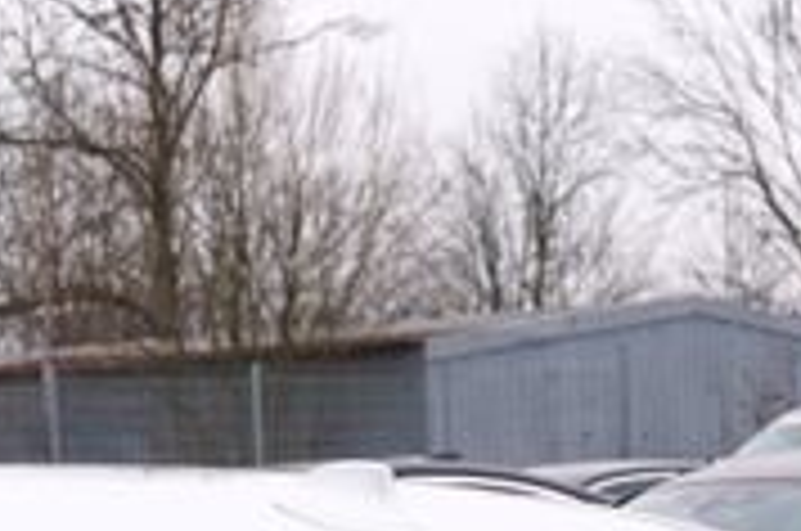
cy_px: 1177
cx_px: 432
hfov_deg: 11.9
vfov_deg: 7.5
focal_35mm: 173
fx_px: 3842
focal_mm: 30
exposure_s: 1/80
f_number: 5.6
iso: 100
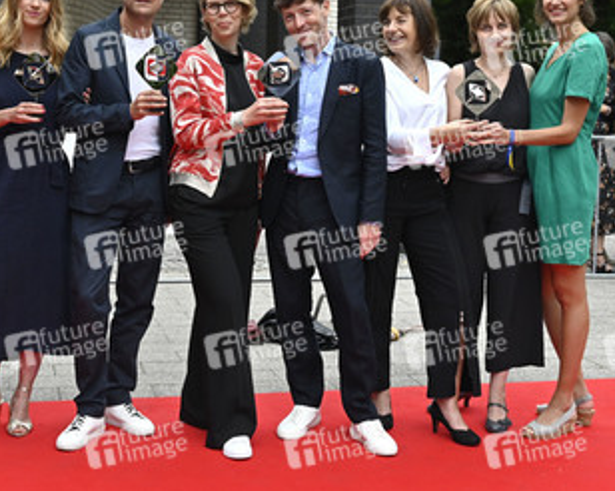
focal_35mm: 55
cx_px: 283
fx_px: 1000
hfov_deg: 34.2
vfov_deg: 27.5
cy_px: 196
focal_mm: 40
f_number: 5.6
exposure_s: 1/500
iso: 2000
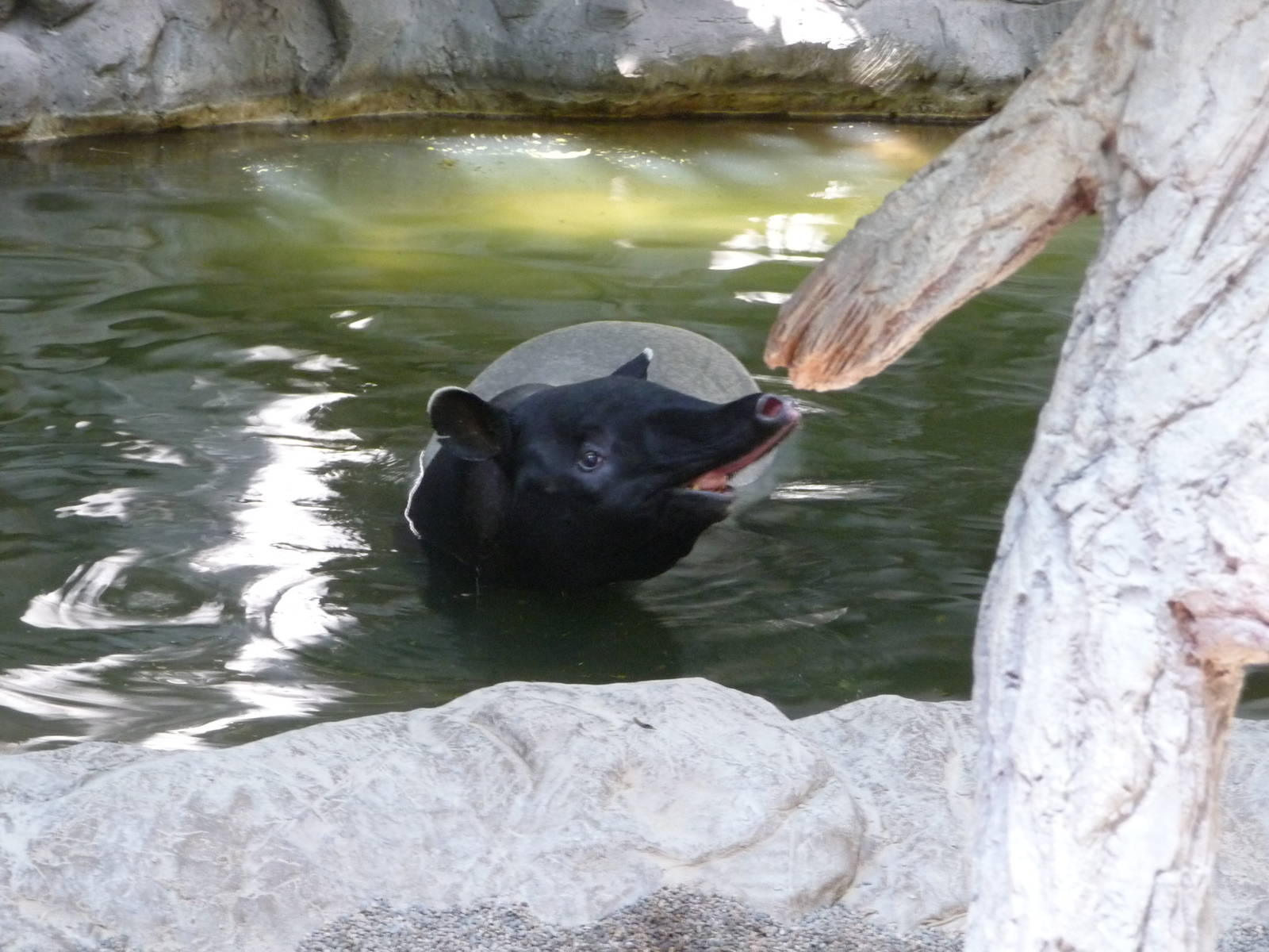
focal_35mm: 141
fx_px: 5169
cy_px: 476
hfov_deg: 14.0
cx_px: 634
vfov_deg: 10.5
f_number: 4.8
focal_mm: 24.1
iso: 400
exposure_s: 1/13
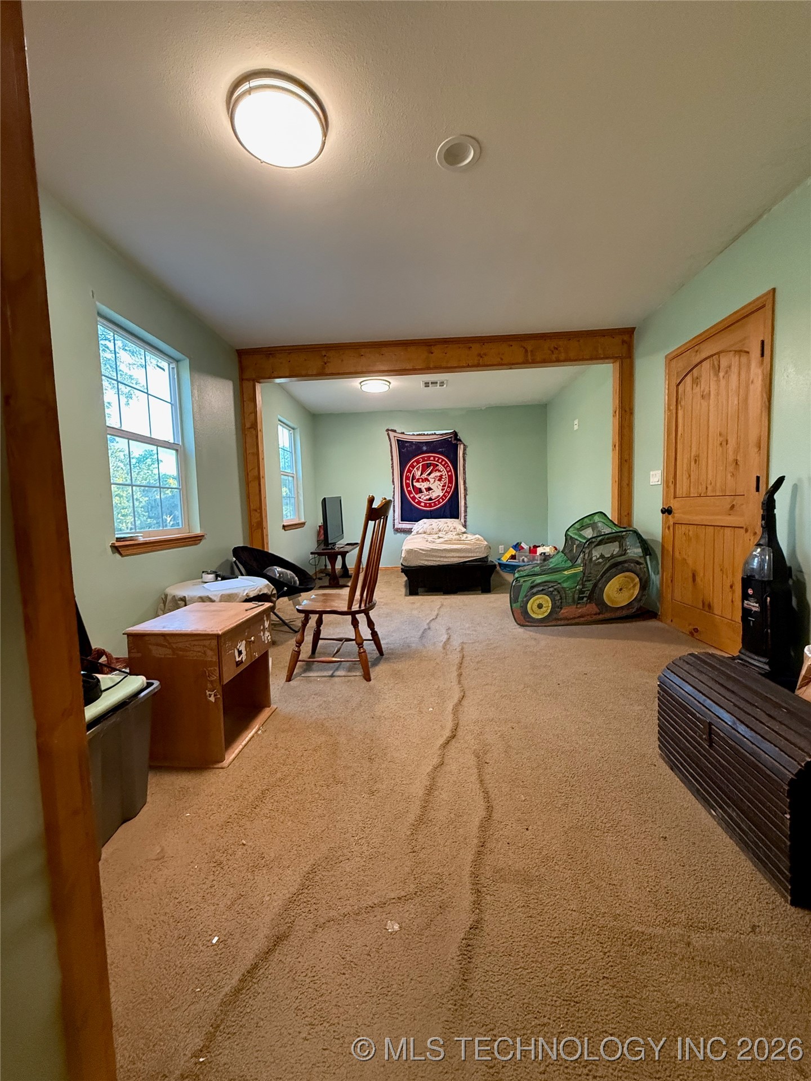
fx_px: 437
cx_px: 406
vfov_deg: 102.1
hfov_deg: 85.7
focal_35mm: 14
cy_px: 540
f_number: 2.2
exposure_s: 1/60
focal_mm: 2.22
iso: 640
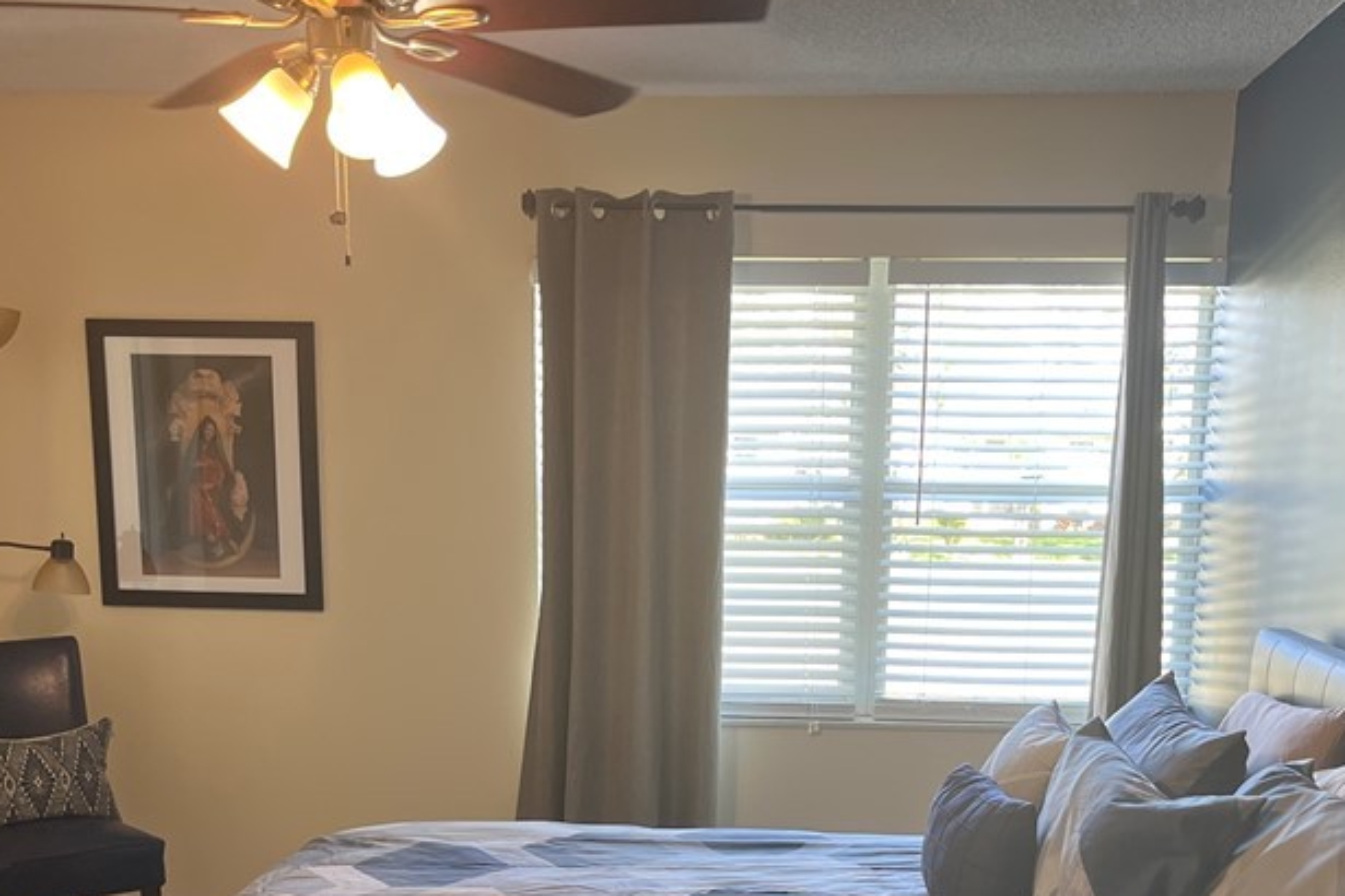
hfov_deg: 43.6
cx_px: 700
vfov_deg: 28.6
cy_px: 815
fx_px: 1681
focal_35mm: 45
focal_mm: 5.1
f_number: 1.6
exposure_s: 1/120
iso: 125
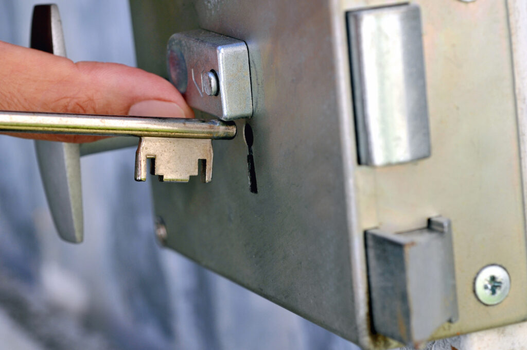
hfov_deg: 22.6
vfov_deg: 15.1
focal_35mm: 90
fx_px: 1316
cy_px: 175
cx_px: 264
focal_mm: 60
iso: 200
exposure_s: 1/160
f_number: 8
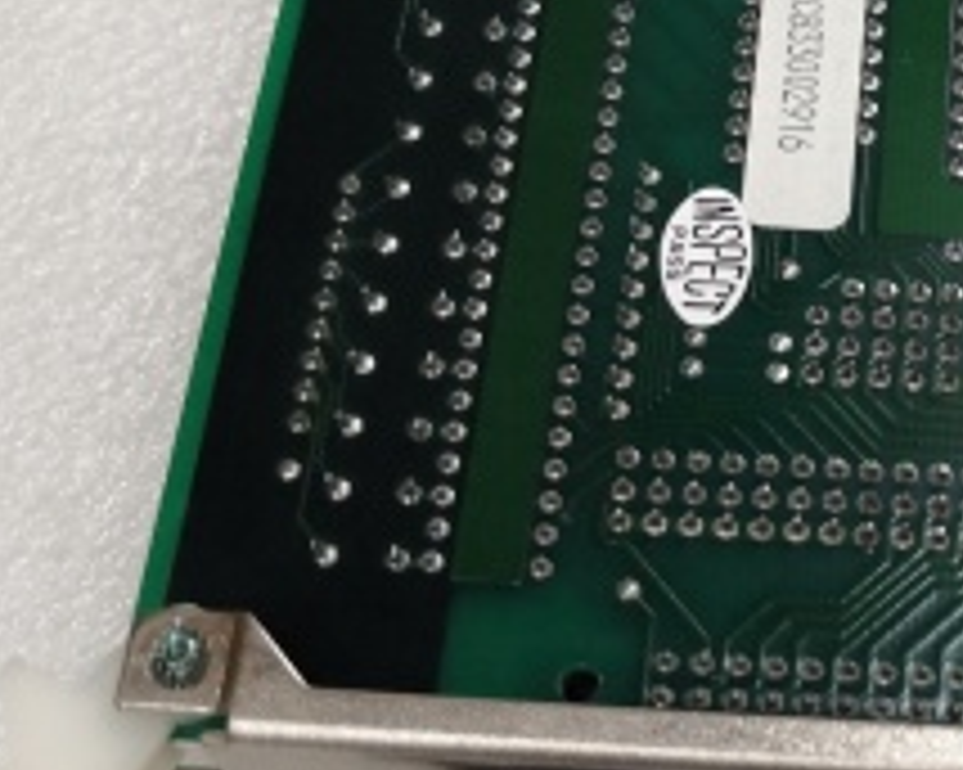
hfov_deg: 24.4
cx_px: 999
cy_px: 284
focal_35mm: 74
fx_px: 2108
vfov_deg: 20.6
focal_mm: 3.95
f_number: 1.8
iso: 250
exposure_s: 1/36
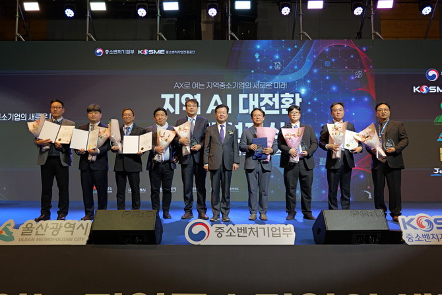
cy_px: 148
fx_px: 356
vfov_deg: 45.0
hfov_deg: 63.6
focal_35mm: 29
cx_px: 221
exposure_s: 1/125
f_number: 5.5
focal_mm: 29
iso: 1000
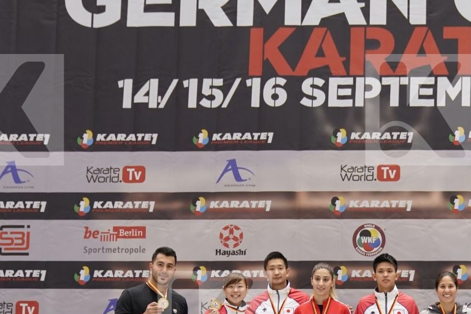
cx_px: 423
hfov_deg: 26.1
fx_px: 981
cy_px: 327
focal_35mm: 75
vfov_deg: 17.7
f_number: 2.8
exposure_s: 1/125
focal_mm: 32
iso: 1000
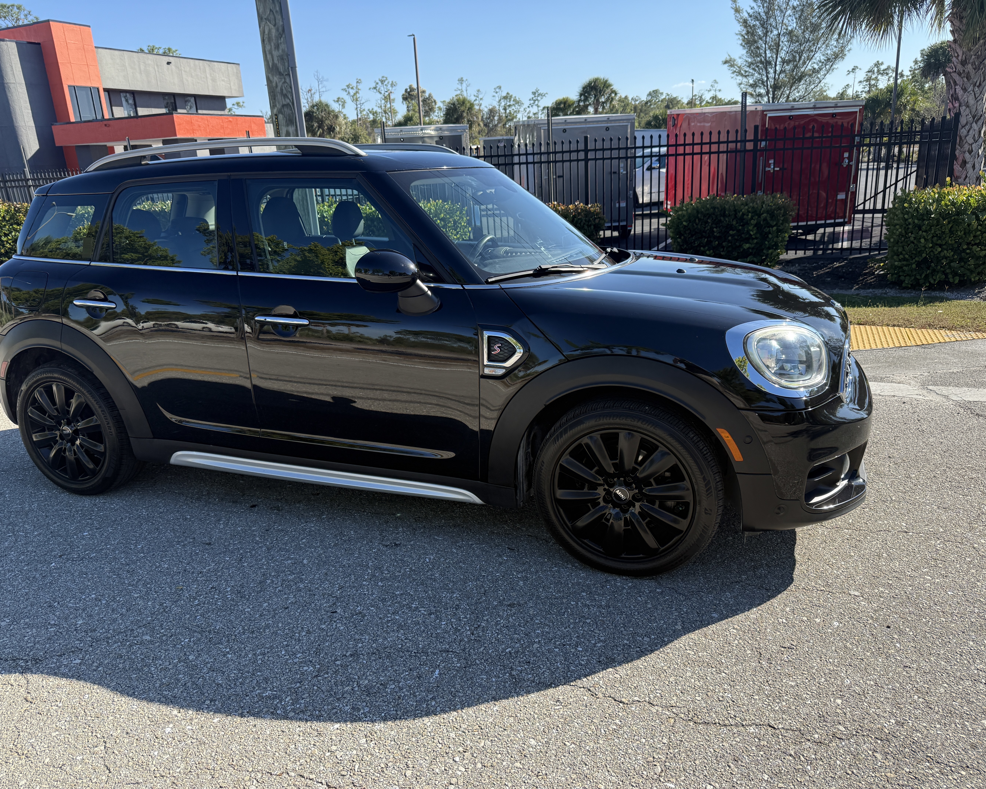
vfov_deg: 56.8
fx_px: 730
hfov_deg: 68.1
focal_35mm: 25
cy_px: 394
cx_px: 505
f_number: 1.78
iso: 100
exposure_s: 1/2169
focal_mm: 6.76
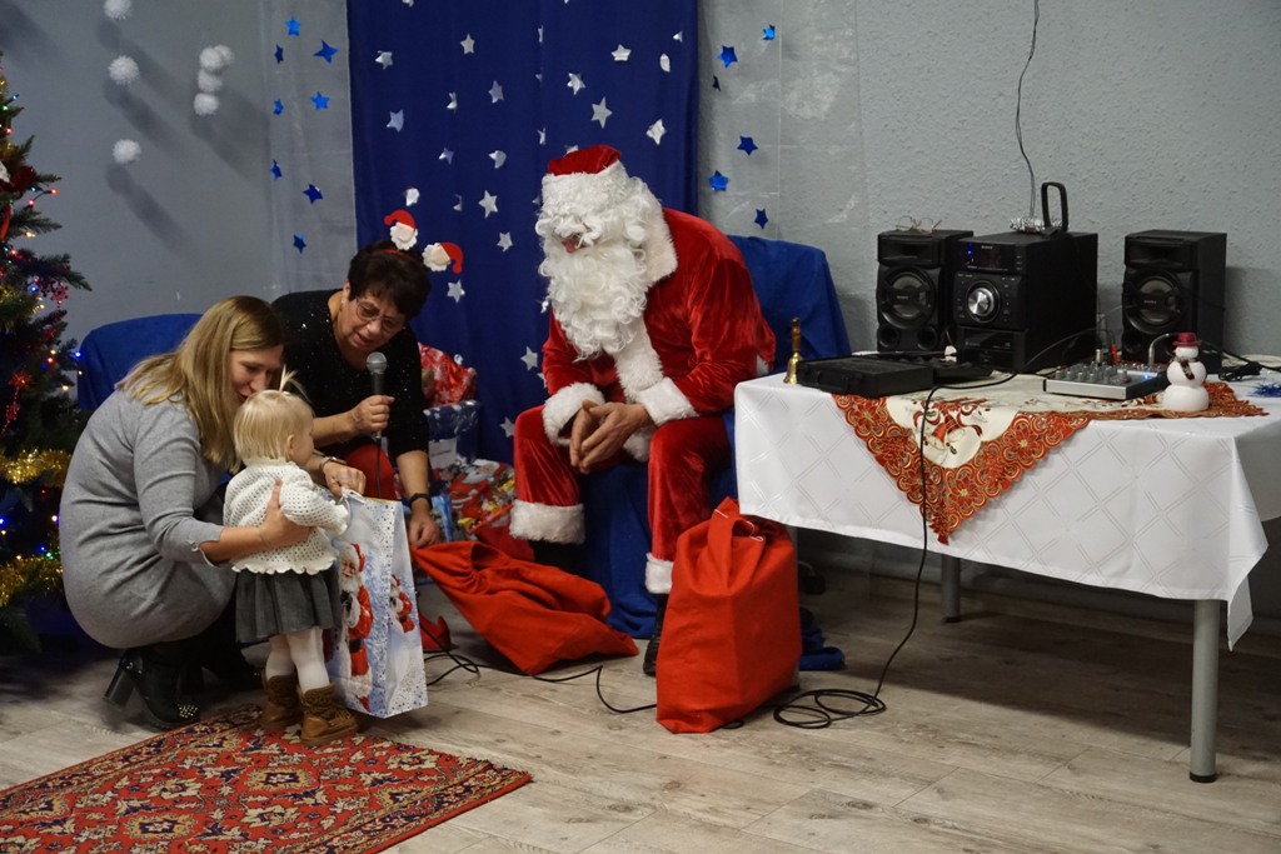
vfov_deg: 22.6
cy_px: 427
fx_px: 2135
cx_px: 640
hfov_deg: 33.4
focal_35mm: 60
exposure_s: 1/160
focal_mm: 40
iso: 2000
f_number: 2.8
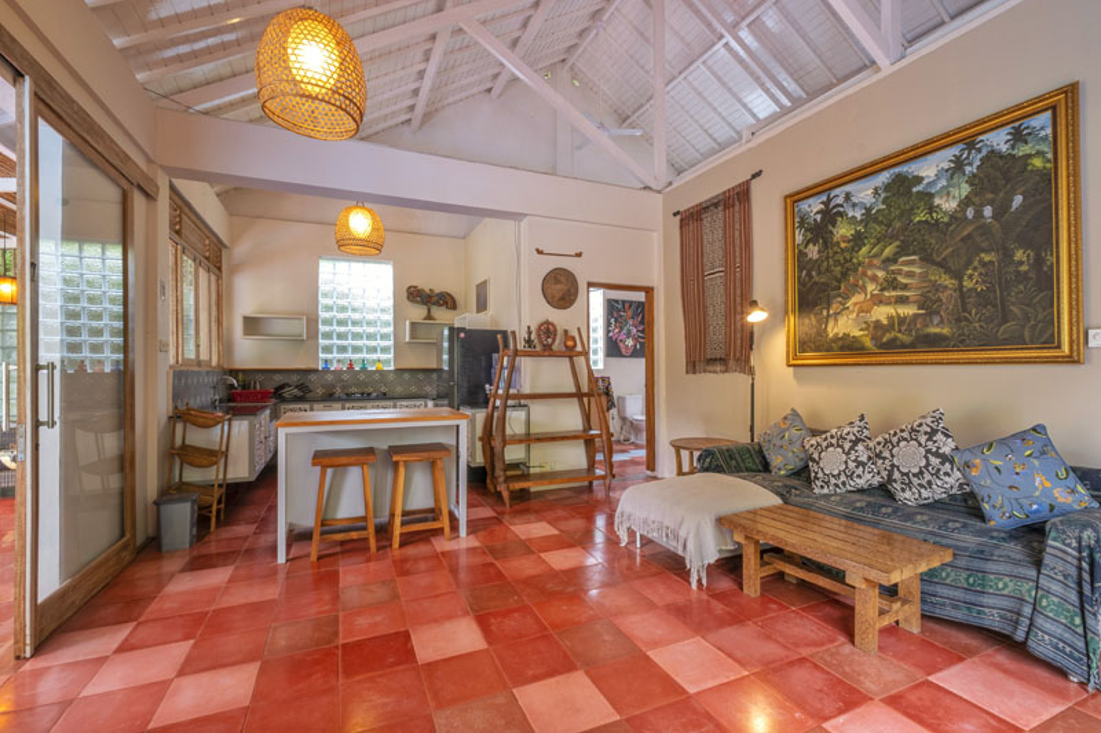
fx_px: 459
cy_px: 366
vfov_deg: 77.3
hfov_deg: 100.4
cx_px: 550
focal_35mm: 15
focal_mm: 10
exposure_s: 2
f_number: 16
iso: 160
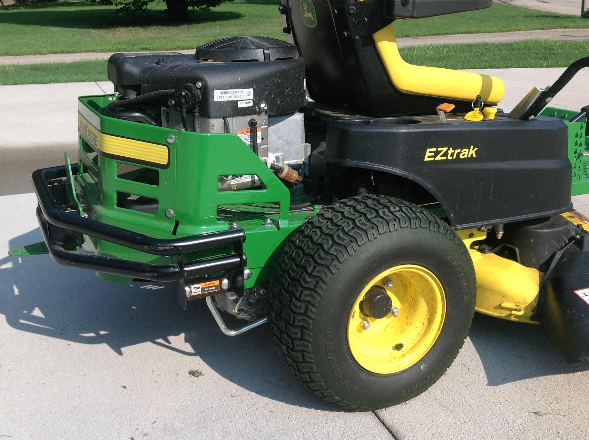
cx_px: 309
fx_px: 714
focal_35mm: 42
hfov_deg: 44.8
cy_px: 208
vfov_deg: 34.3
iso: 50
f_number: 2.4
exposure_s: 1/1259
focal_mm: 4.28
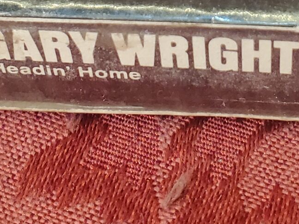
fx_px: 890
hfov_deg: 19.0
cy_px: -145
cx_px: 192
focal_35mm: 103
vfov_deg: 13.3
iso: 320
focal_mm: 4.3
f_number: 2.4
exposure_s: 1/120
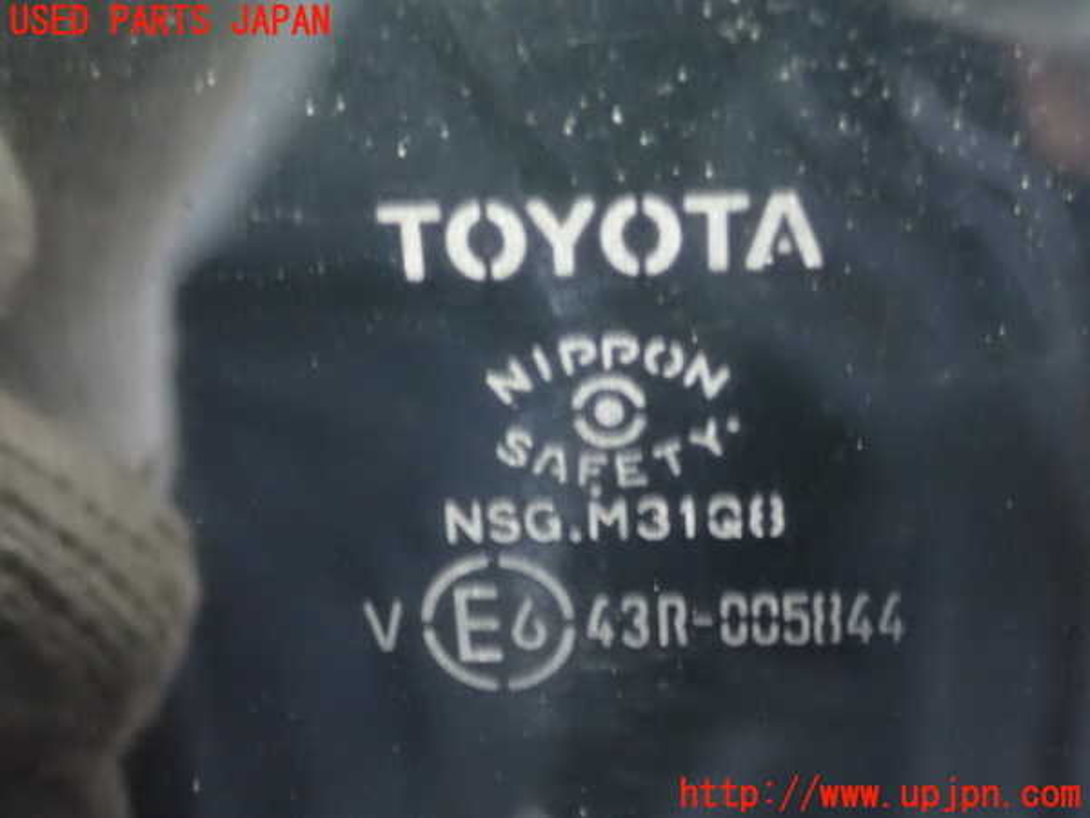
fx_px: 1795
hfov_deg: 33.8
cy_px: 409
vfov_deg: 25.7
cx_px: 545
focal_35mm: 57
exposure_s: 1/13
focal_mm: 10.29
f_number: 3.5
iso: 1600
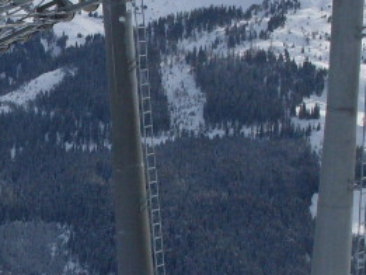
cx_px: -168
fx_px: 1576
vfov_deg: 9.9
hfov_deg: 12.6
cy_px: 227
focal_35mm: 149
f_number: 8.4
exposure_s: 1/350
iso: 80
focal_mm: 6.3
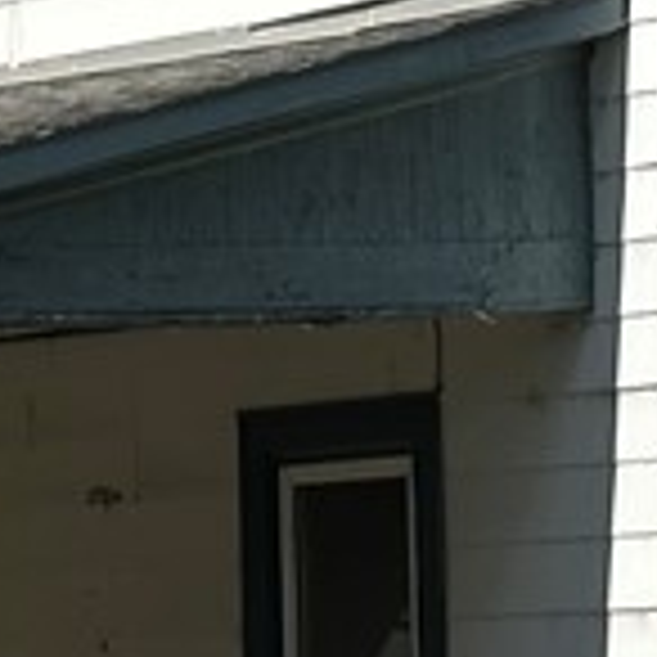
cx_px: -144
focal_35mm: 297
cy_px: -927
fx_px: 6377
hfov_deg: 5.9
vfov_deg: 5.7
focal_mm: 6.86
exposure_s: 1/4184
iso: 64
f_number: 1.78
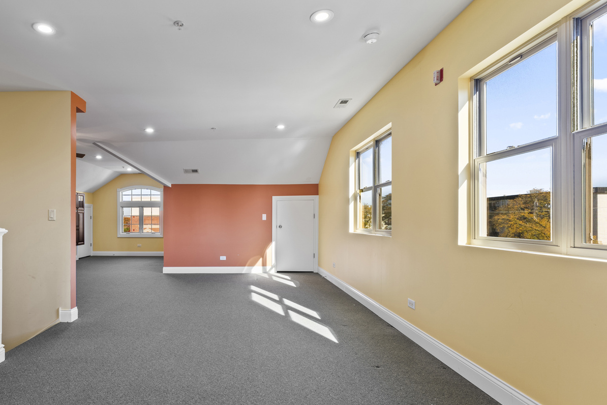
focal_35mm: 19
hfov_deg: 85.2
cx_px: 228
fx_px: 320
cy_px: 210
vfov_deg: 64.5
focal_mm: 14
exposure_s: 1/6
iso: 640
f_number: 7.1
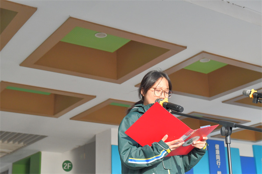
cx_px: 131
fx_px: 415
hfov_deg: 35.1
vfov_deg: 23.8
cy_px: 87
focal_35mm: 57
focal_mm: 38
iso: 1400
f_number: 4
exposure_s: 1/8000
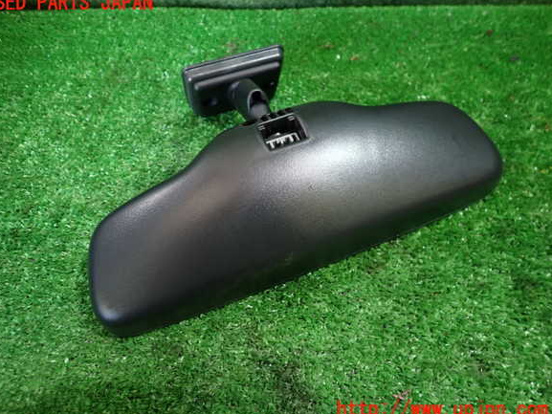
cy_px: 207
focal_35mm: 26
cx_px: 266
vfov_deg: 53.1
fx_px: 415
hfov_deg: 67.3
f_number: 2
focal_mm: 4.5
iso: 250
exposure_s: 1/30
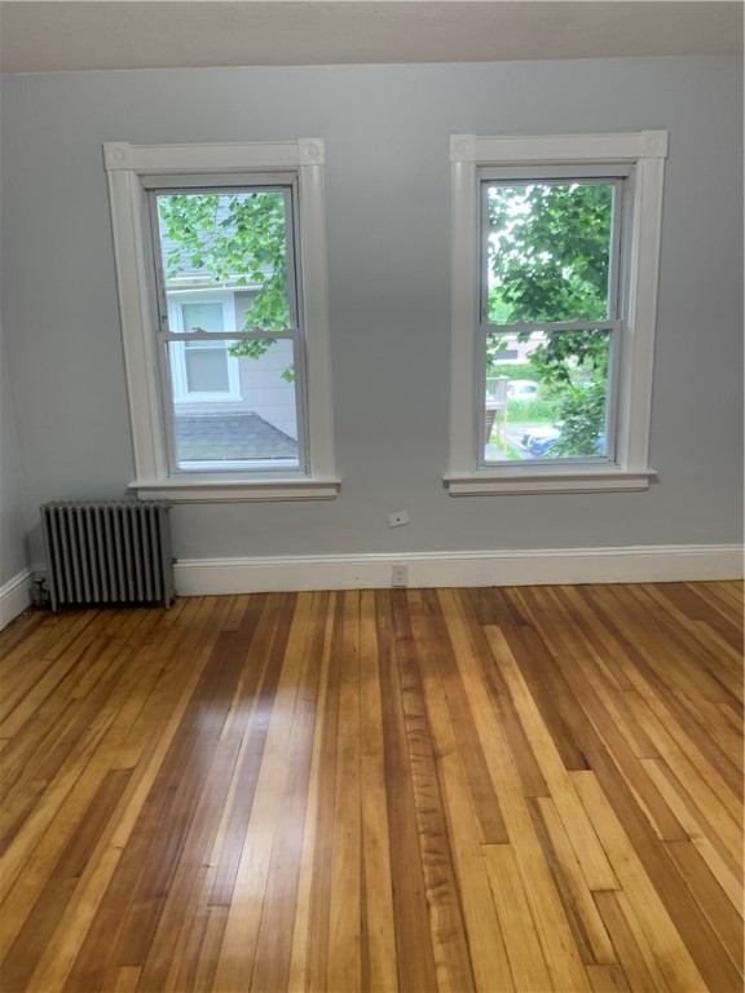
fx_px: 746
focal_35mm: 26
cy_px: 496
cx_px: 372
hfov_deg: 53.1
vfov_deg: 67.3
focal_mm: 4.25
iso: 125
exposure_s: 1/60
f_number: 1.8
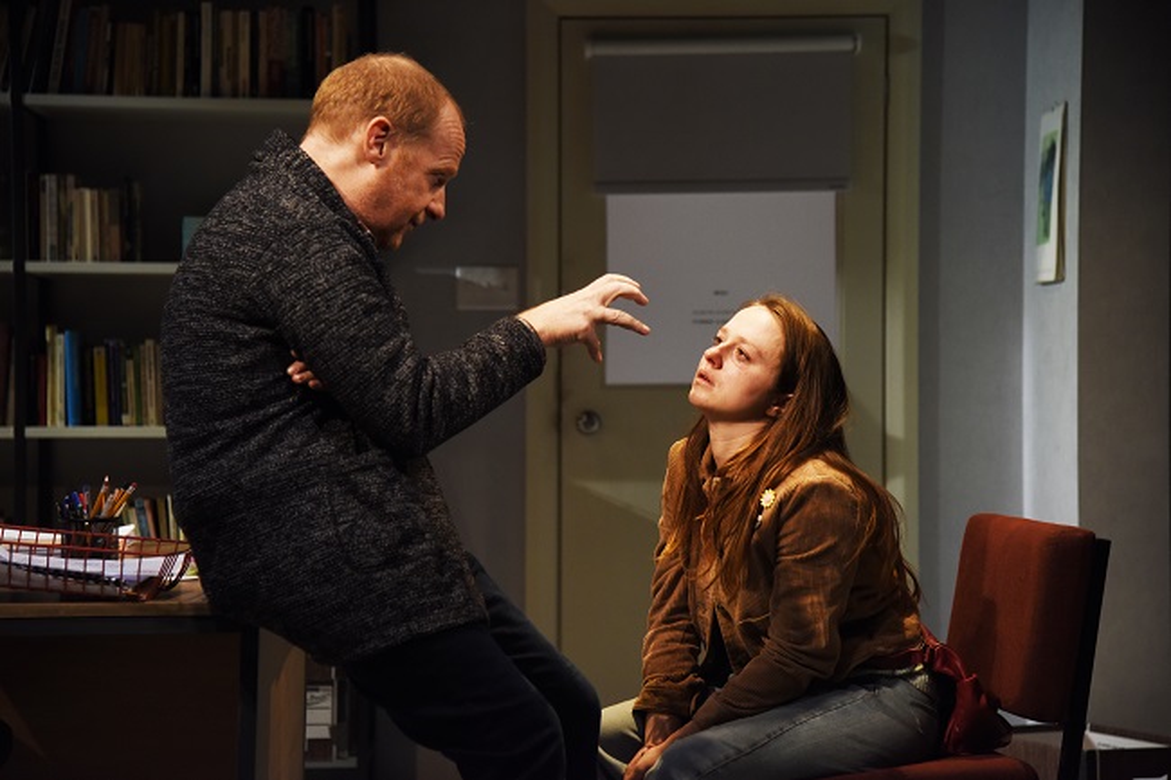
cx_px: 586
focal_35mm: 85
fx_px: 2764
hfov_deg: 23.9
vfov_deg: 16.1
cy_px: 390
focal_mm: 85
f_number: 4
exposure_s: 1/160
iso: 1600
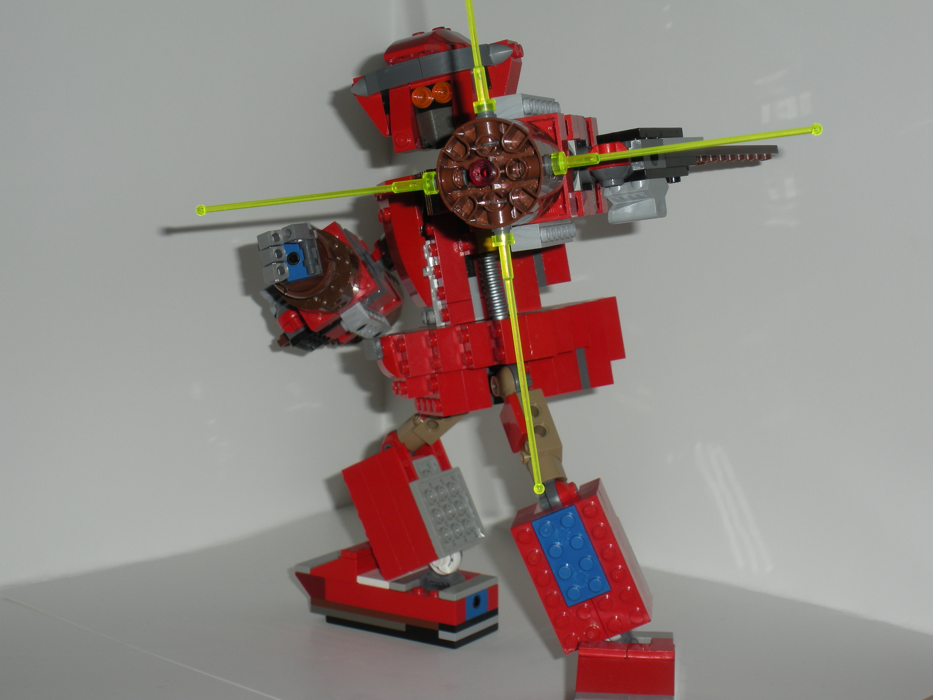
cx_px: 466
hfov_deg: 30.3
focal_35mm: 64
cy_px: 350
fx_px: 1725
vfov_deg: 22.9
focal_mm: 11.2
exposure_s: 1/125
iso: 64
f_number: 4.6
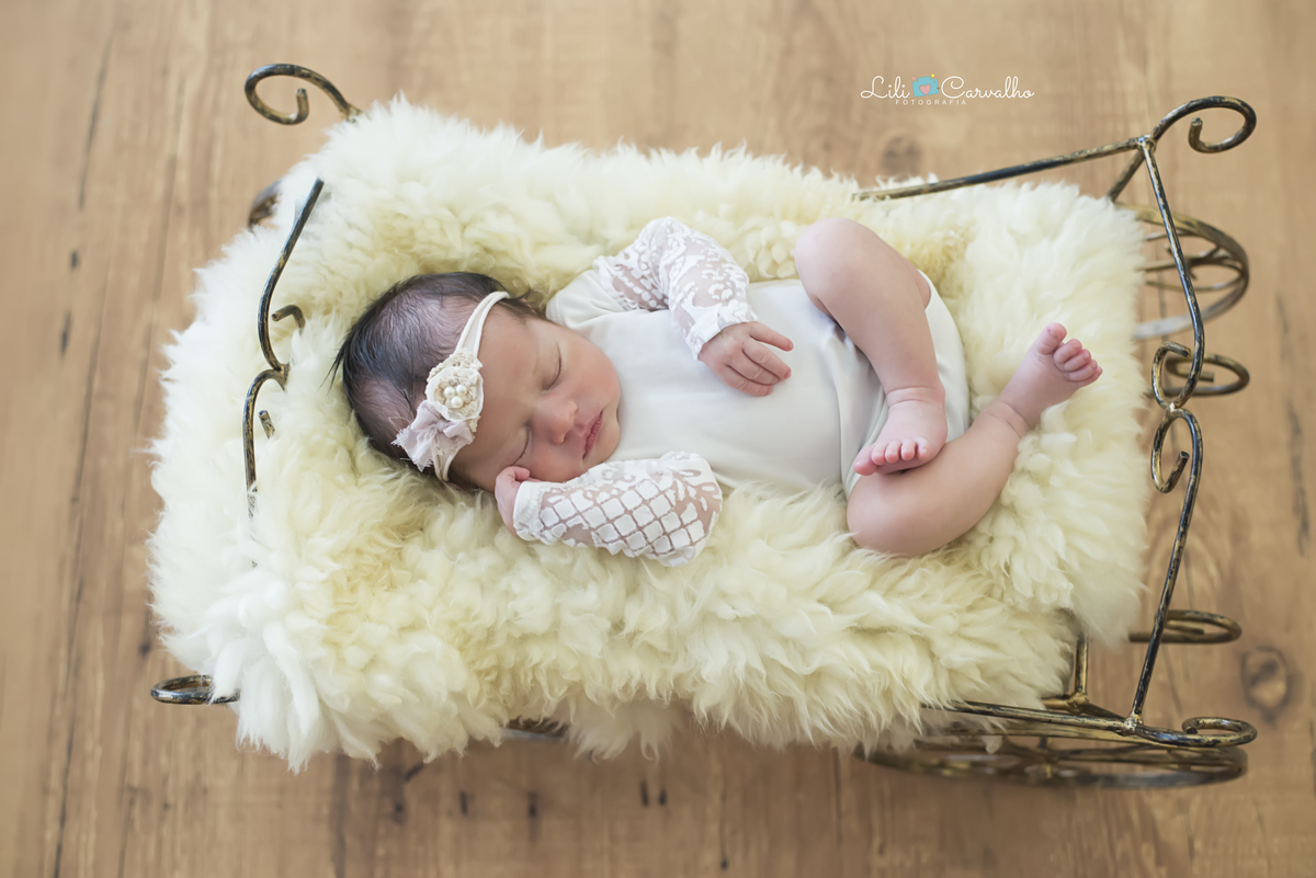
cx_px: 658
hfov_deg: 39.6
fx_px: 1828
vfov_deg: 27.0
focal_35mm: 50
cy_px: 439
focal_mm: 50
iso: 2000
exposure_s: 1/125
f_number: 3.5
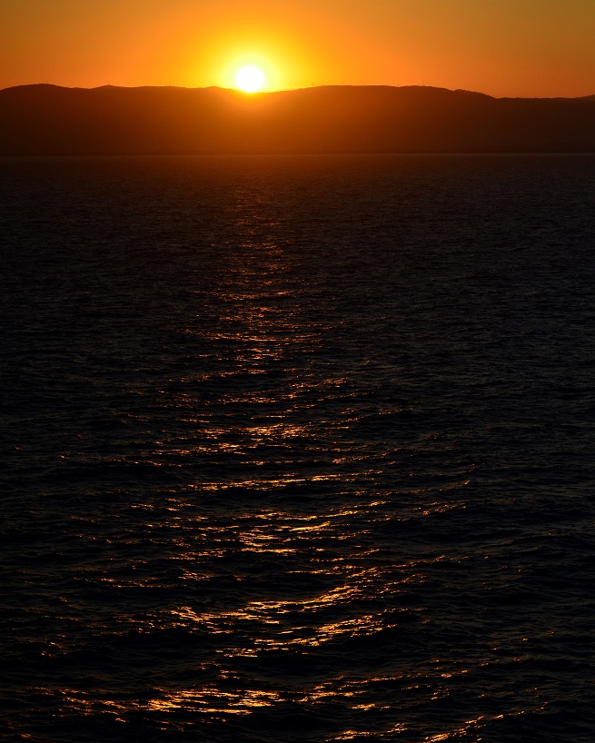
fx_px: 2640
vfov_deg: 16.0
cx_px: 298
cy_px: 322
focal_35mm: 120
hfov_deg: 12.9
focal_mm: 70
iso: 280
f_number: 4.5
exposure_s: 1/8000
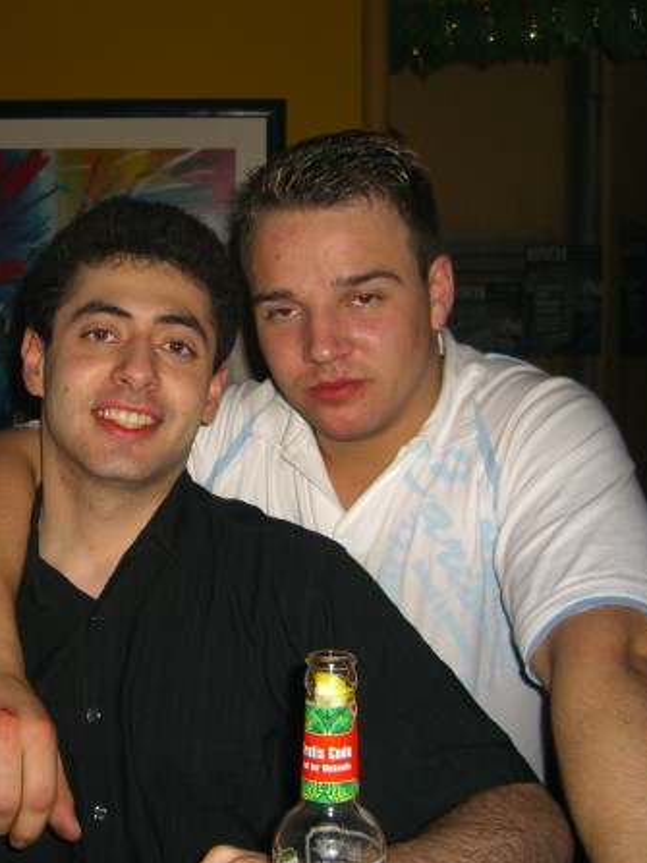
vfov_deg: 37.5
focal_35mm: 51
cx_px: 174
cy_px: 432
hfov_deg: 28.2
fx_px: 1272
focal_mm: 7.9
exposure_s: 1/60
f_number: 2.8
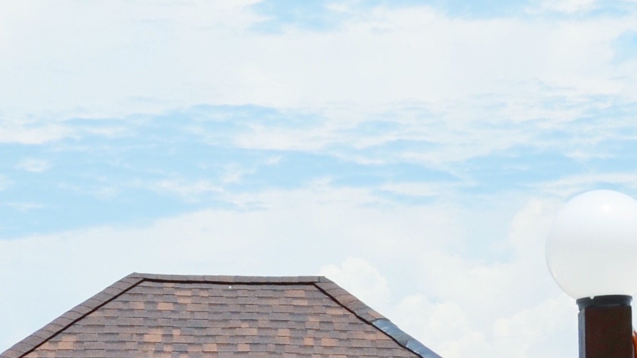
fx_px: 3192
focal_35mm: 189
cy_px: 708
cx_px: 250
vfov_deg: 6.3
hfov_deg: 11.4
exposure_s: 1/640
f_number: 7.1
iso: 100
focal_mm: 28
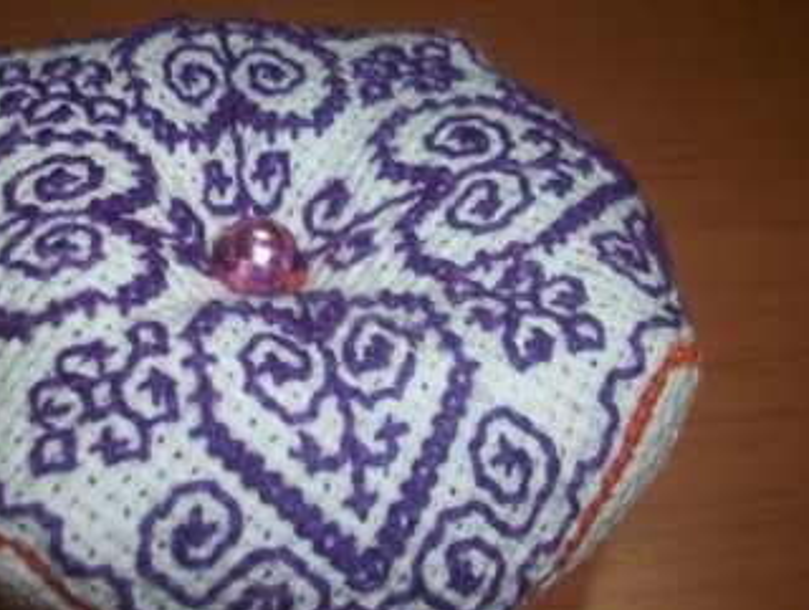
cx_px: 296
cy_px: 304
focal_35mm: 52
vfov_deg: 28.1
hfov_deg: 36.5
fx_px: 1217
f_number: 2.8
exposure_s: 1/64
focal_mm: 6.2
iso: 160
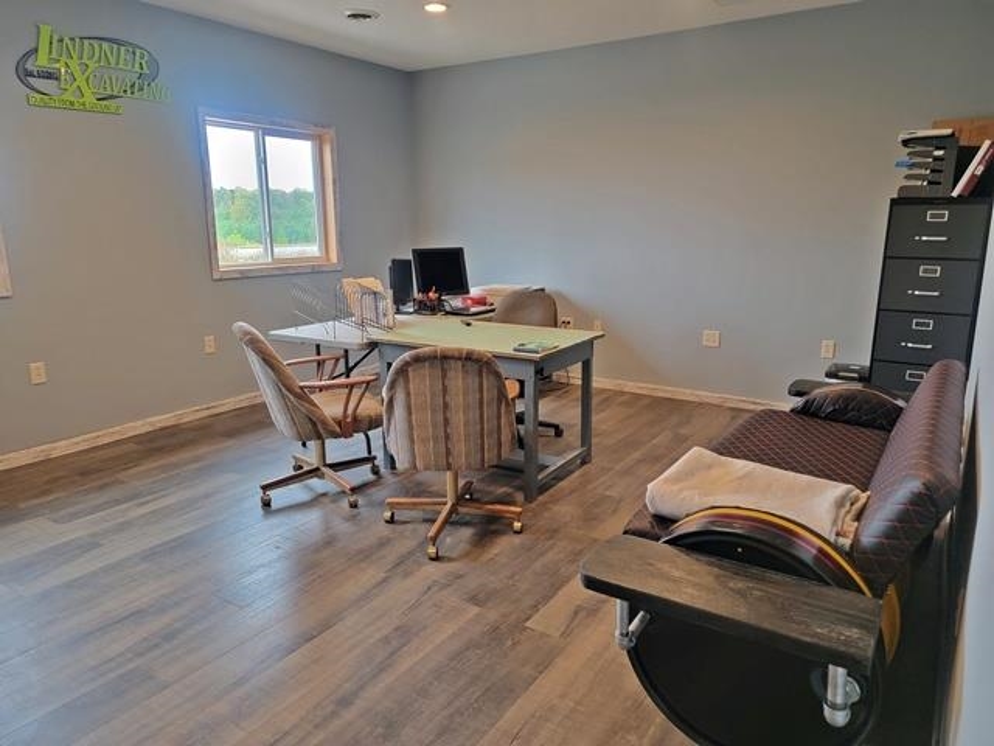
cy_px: 373
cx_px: 497
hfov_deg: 71.6
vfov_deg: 56.8
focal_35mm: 24
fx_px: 689
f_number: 1.8
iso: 320
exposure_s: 1/120
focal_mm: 6.7
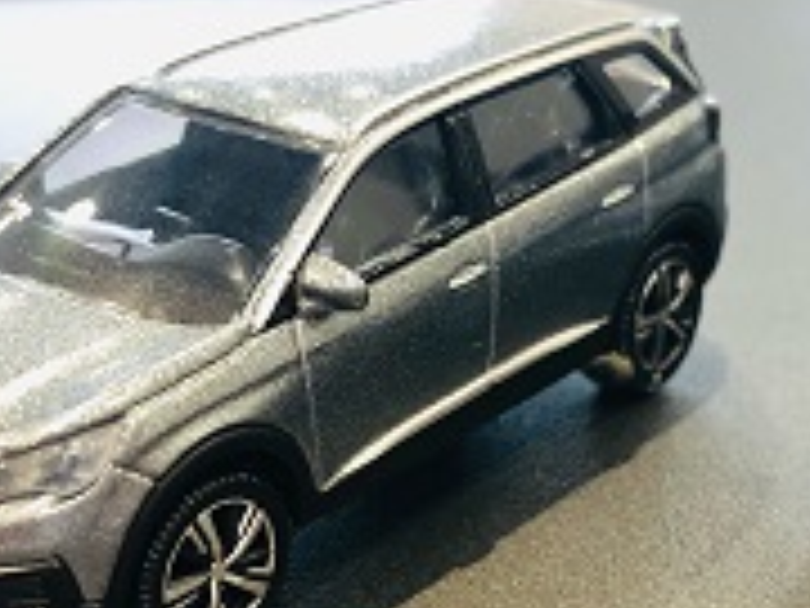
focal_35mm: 70
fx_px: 1638
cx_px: 540
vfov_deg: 20.8
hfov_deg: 27.6
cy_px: 489
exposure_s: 1/15
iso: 50
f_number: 1.8
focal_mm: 3.99
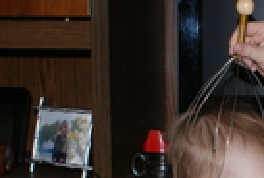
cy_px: 163
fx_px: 867
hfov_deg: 16.4
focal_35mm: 118
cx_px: 341
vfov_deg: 11.6
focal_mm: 24
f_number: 5.6
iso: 400
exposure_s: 1/60
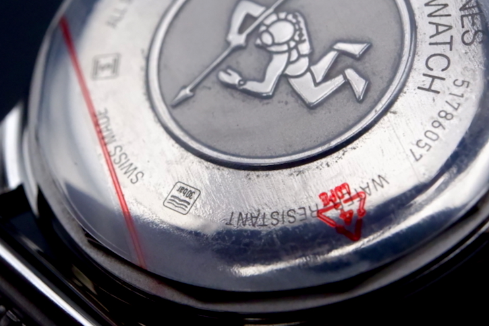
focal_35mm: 75
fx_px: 1019
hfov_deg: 26.9
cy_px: 115
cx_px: 187
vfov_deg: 18.2
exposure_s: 1/4000
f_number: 8
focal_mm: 27.7
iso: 6400
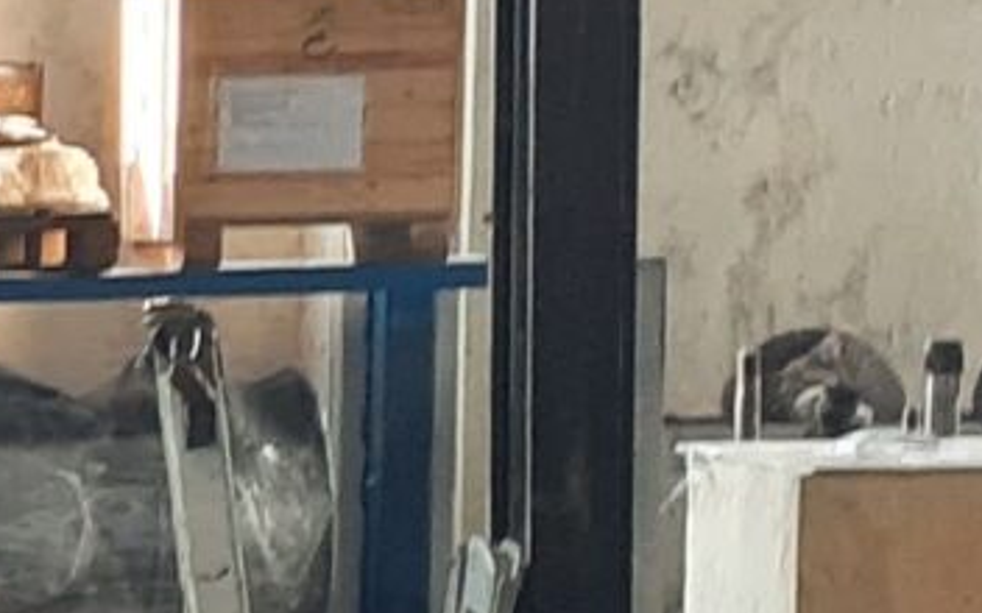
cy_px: 724
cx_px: -2313
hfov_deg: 8.6
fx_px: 4951
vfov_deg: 7.0
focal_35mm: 185
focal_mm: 5.23
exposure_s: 1/50
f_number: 1.8
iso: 200
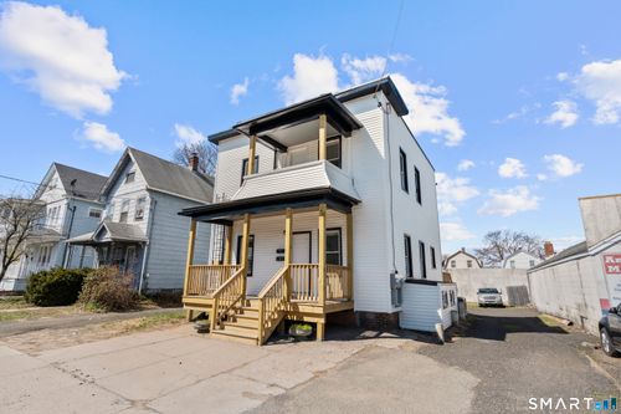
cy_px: 207
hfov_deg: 93.3
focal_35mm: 17
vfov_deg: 70.4
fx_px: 293
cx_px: 310
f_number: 9
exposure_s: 1/60
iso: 200
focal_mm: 17
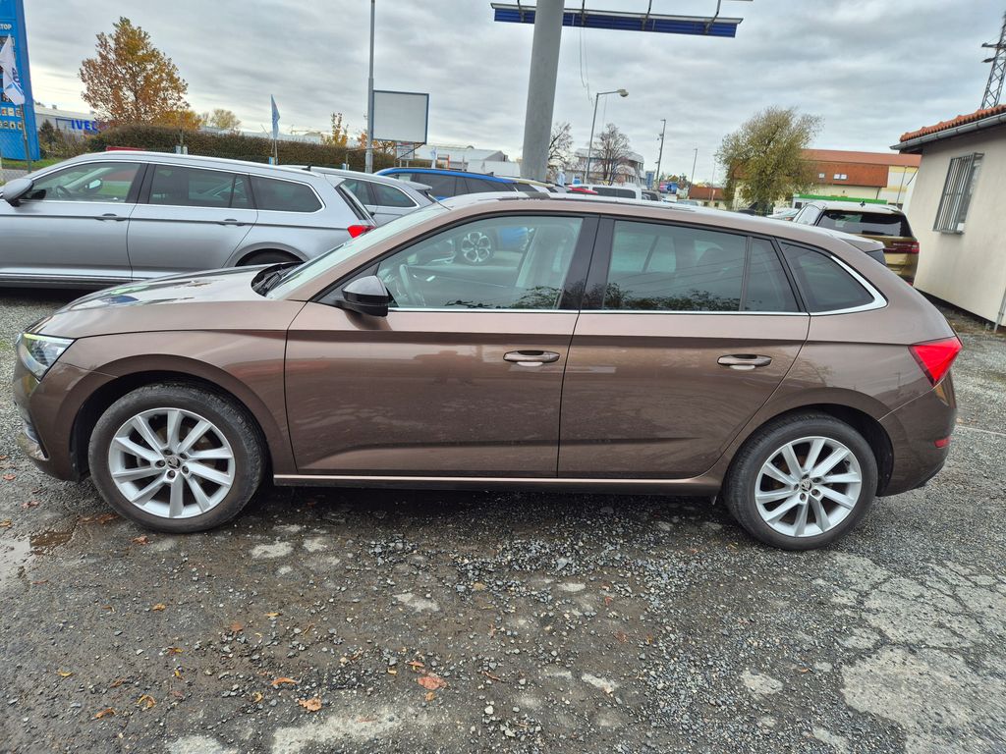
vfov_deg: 58.9
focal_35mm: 23
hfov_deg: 73.9
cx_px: 503
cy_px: 377
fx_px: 668
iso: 25
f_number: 1.8
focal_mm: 5.4
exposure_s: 1/396
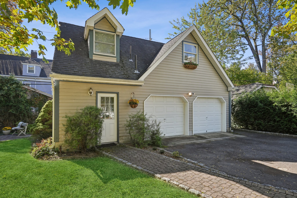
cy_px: 99
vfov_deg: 64.5
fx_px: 157
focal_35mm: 19
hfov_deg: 86.9
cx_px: 148
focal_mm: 19
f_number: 8
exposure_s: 1/200
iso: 400
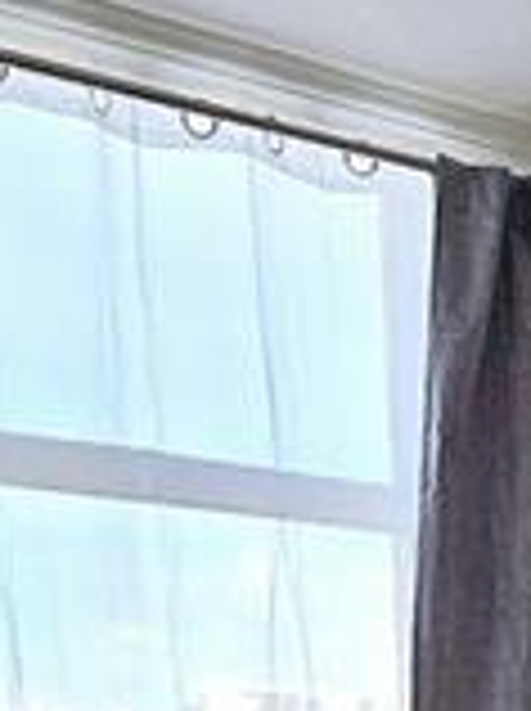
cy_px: 1305
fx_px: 2030
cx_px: 932
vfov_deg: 16.4
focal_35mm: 99
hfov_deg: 13.5
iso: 50
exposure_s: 1/120
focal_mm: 1.74
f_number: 2.2
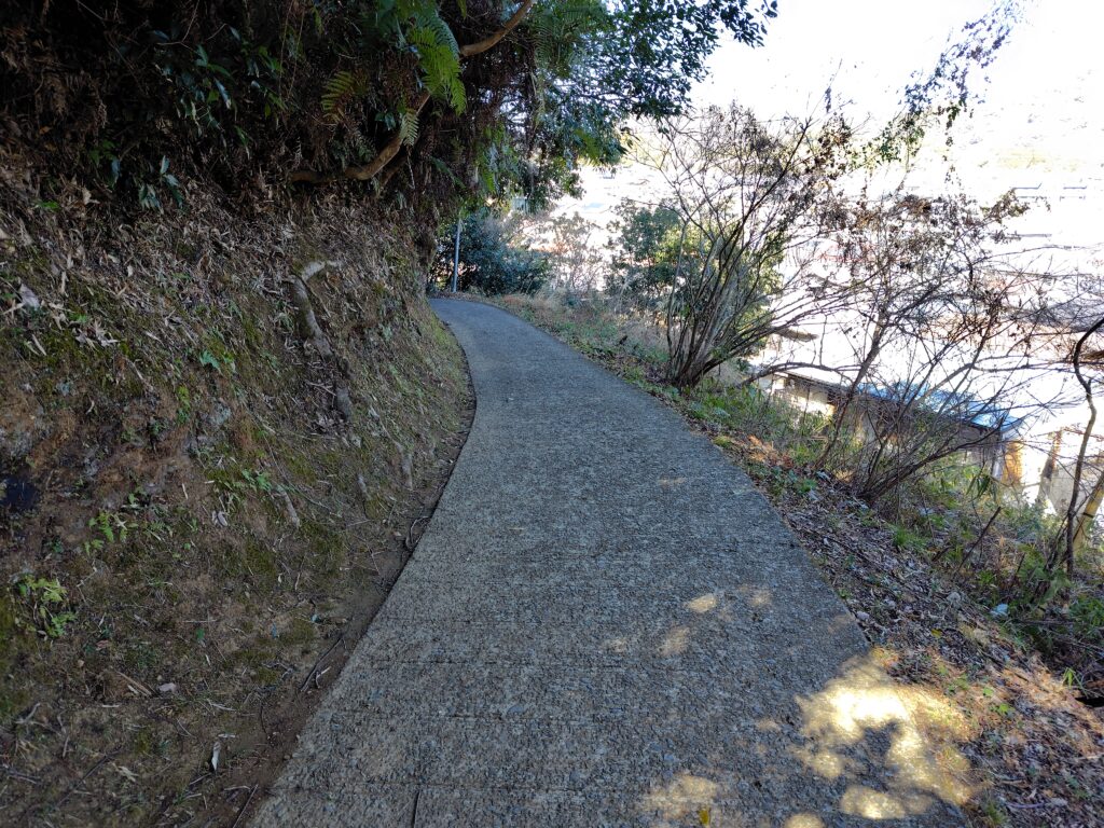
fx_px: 734
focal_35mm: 23
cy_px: 414
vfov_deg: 58.9
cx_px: 552
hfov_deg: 73.9
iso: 50
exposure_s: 1/120
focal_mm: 5.6
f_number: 1.9
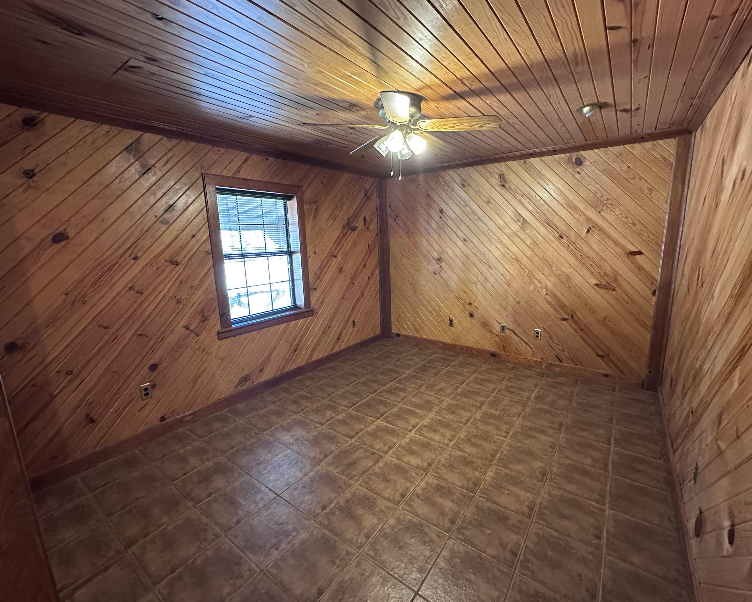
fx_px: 334
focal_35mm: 15
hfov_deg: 96.7
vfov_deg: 84.0
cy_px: 299
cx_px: 395
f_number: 2.2
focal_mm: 2.22
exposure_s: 1/60
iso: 800
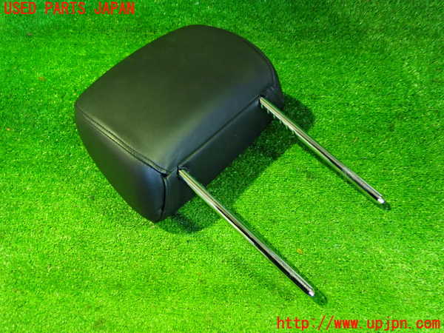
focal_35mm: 30
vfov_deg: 46.8
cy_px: 166
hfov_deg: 60.0
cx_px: 222
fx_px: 385
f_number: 2.3
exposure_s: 1/20
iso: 800
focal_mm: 5.4
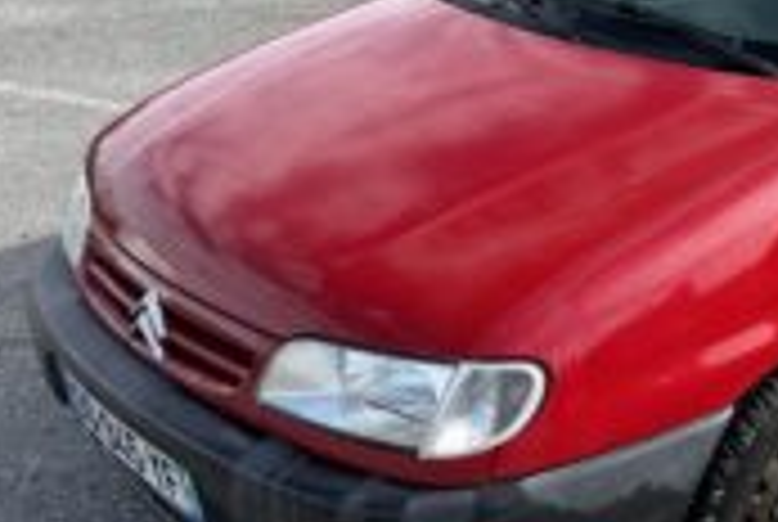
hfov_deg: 33.1
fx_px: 1169
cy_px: 151
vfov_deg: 25.0
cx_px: 812
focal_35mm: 54
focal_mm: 6.86
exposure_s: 1/2028
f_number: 1.78
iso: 80
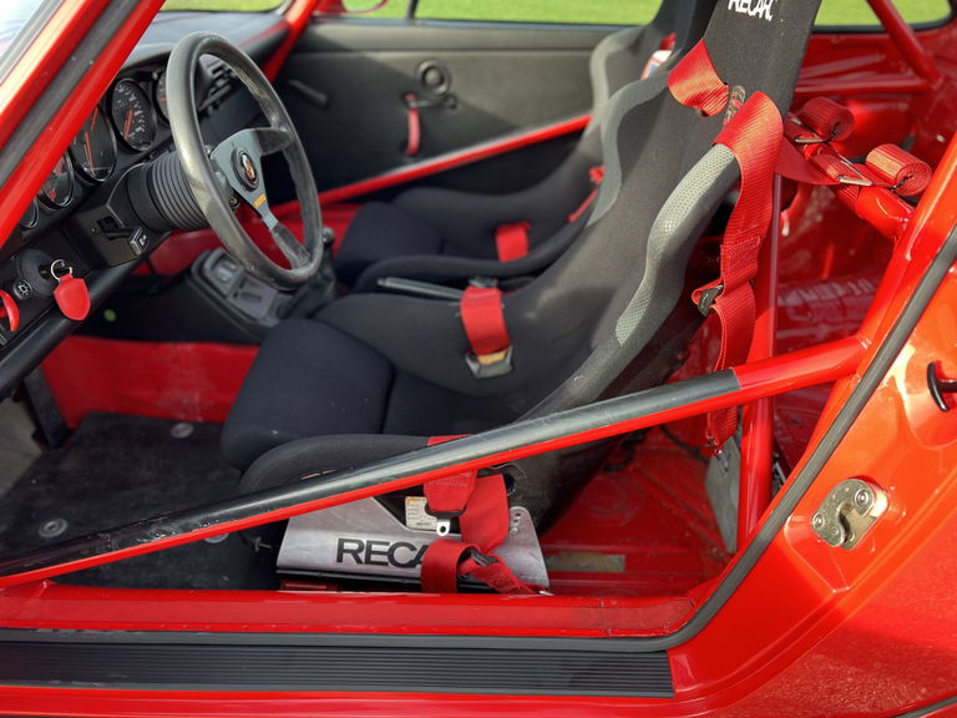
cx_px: 478
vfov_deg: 53.1
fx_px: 719
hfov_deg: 67.3
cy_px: 359
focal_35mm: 26
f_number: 1.5
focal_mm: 5.7
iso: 40
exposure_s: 1/121
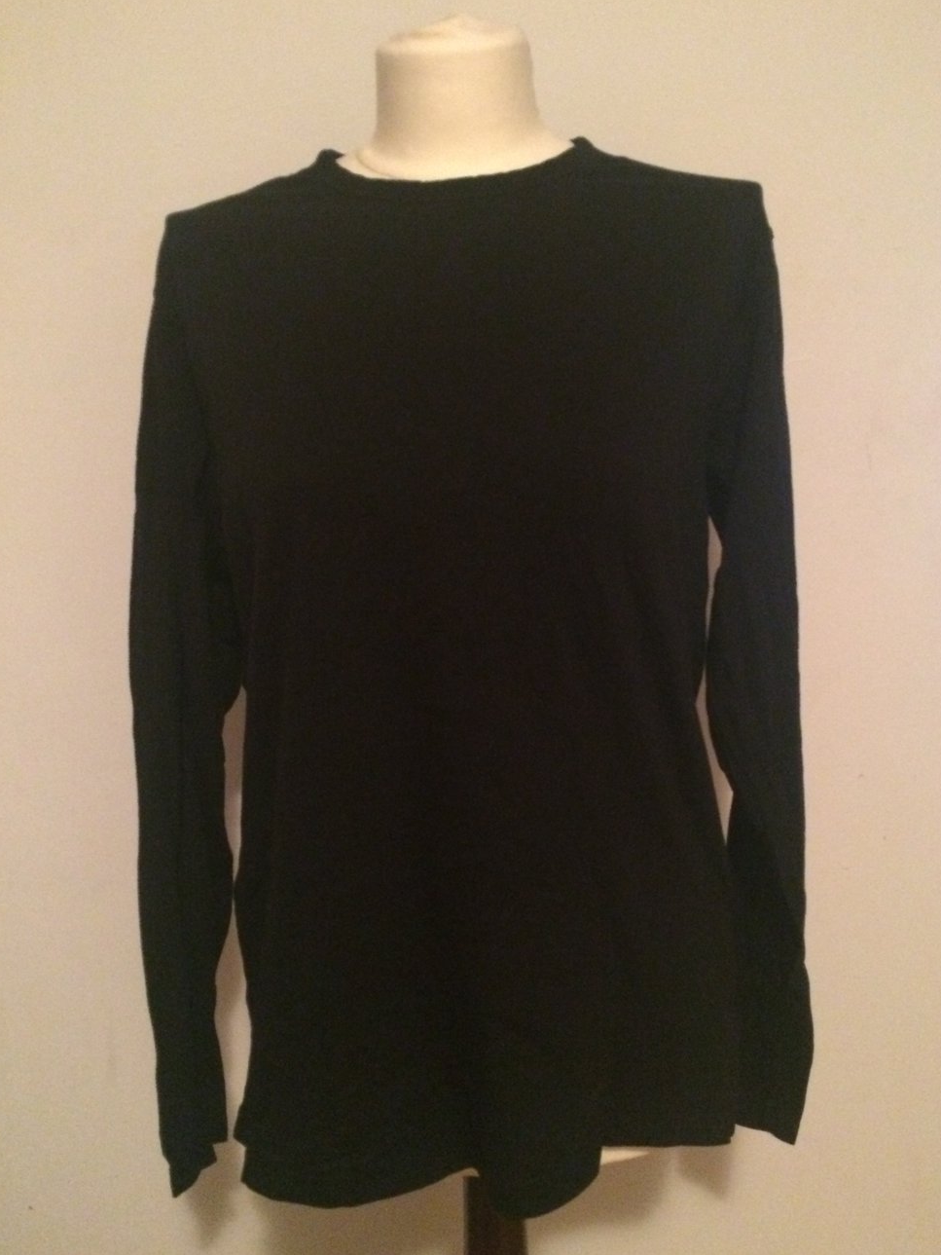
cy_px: 628
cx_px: 477
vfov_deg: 60.0
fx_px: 1087
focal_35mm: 30
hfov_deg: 46.8
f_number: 2.2
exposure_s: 1/17
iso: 800
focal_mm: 4.15
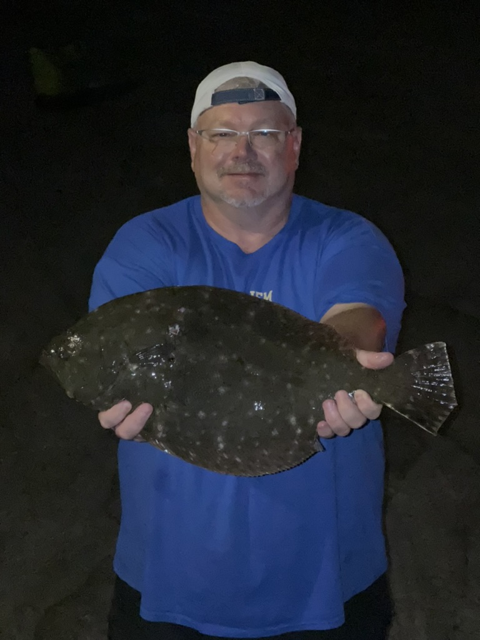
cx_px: 240
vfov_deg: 25.3
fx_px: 1424
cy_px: 320
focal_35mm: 77
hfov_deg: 19.1
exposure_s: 1/34
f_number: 2.8
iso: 1250
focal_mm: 9
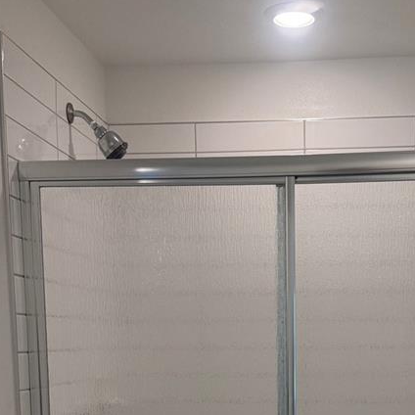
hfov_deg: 28.3
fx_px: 814
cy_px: 427
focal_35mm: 60
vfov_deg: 26.8
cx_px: 293
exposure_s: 1/227
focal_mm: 6.76
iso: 160
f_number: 1.78
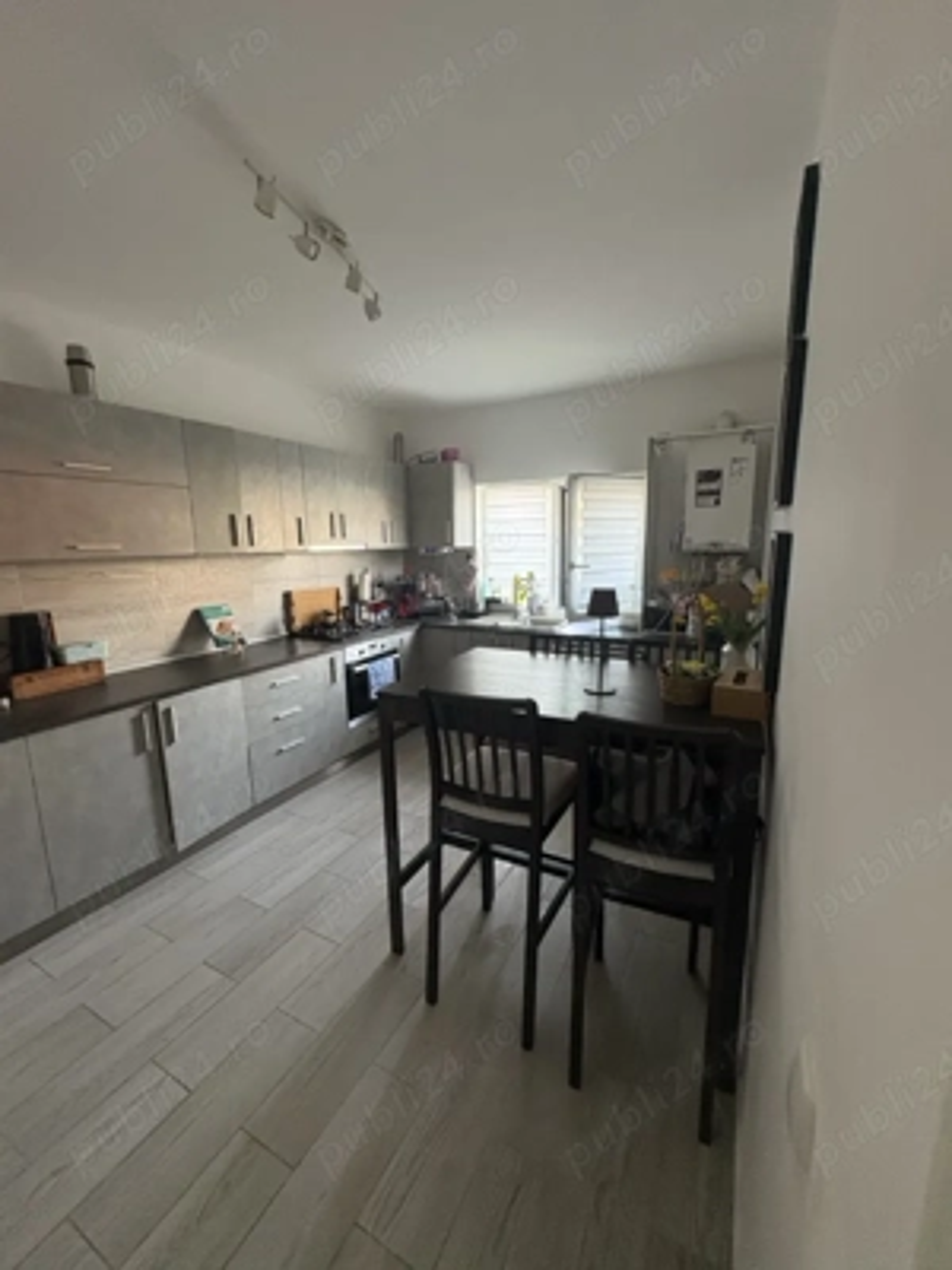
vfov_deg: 102.1
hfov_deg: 85.7
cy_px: 635
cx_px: 476
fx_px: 513
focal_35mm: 14
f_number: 2.2
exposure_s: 1/60
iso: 320
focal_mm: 2.22
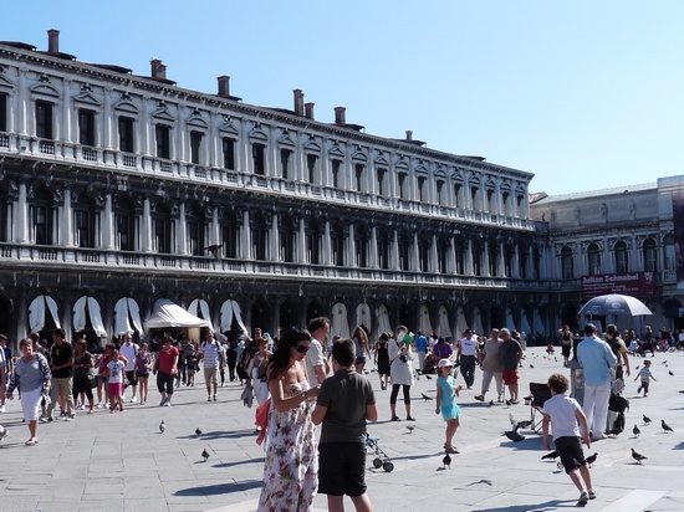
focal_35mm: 49
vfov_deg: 29.7
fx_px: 968
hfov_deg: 38.9
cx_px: 342
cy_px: 256
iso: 100
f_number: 5.6
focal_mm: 4.8
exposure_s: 1/400
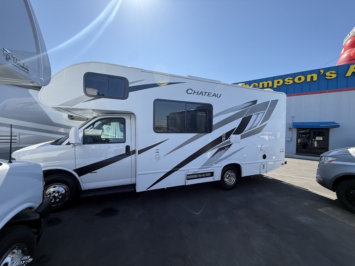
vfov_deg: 85.7
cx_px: 178
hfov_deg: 102.1
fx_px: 144
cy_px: 133
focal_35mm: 14
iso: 50
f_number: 2.2
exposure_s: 1/876
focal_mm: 2.22
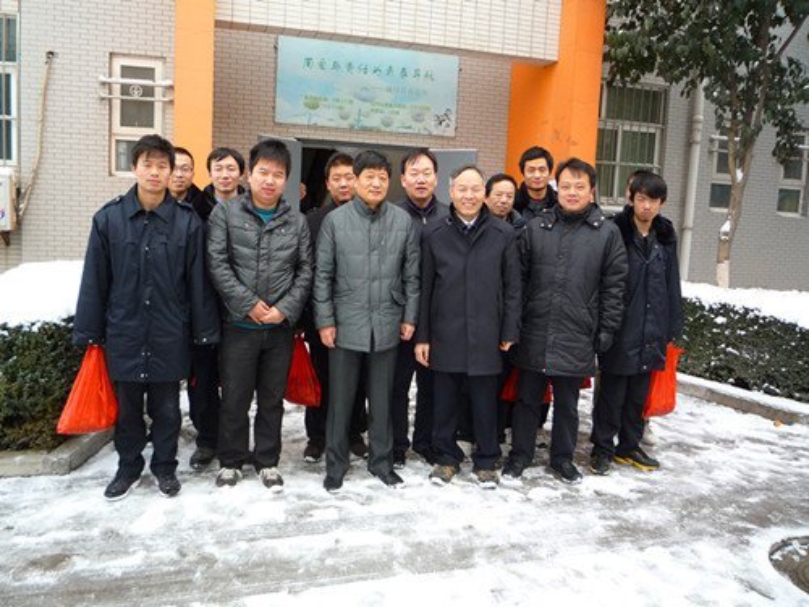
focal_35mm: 30
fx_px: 701
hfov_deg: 60.0
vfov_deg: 46.8
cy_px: 304
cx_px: 404
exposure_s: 1/100
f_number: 4
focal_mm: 5.2
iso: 100
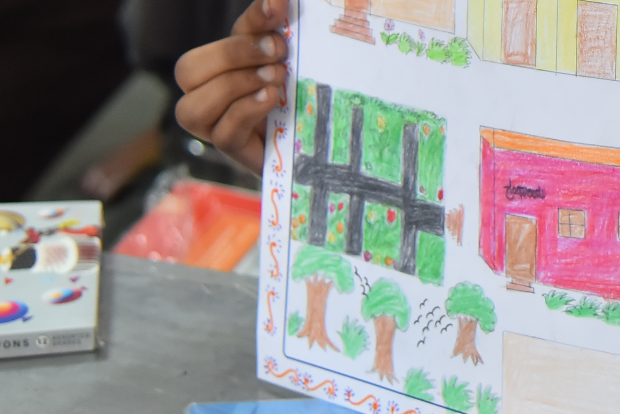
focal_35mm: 176
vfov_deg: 7.7
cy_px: -134
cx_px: 796
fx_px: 3032
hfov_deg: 11.4
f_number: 4
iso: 1400
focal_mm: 50
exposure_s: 1/60
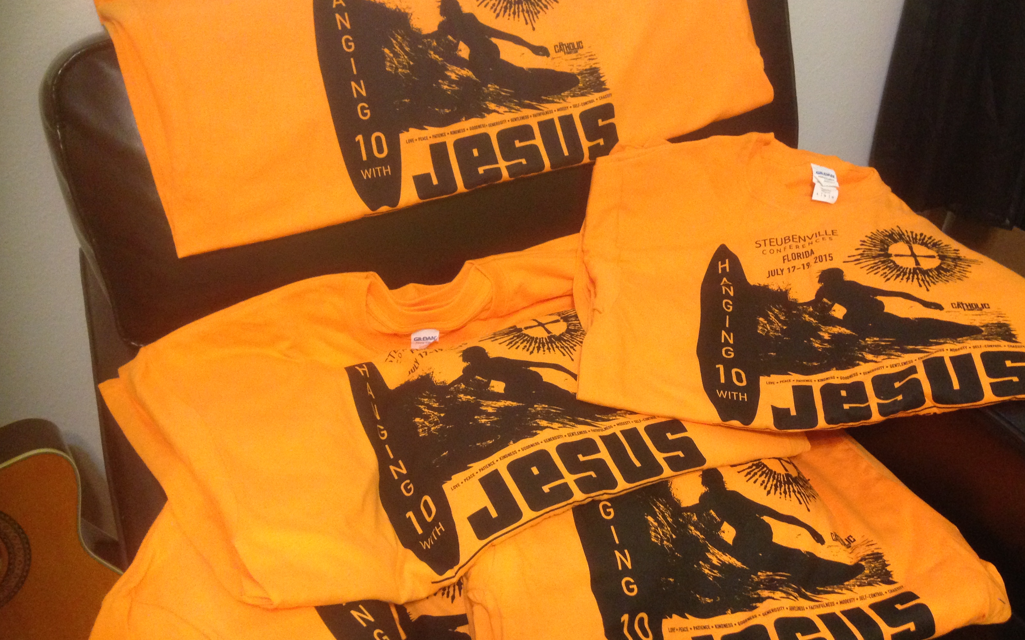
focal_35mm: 36
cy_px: 335
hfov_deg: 54.0
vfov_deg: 35.3
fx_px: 1006
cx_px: 519
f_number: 2.4
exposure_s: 1/20
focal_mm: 4.12
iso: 320
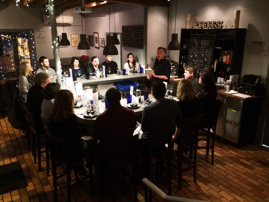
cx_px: 134
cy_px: 101
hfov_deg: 61.7
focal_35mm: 29
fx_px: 225
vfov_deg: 48.2
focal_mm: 4.15
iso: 320
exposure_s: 1/15
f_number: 2.2
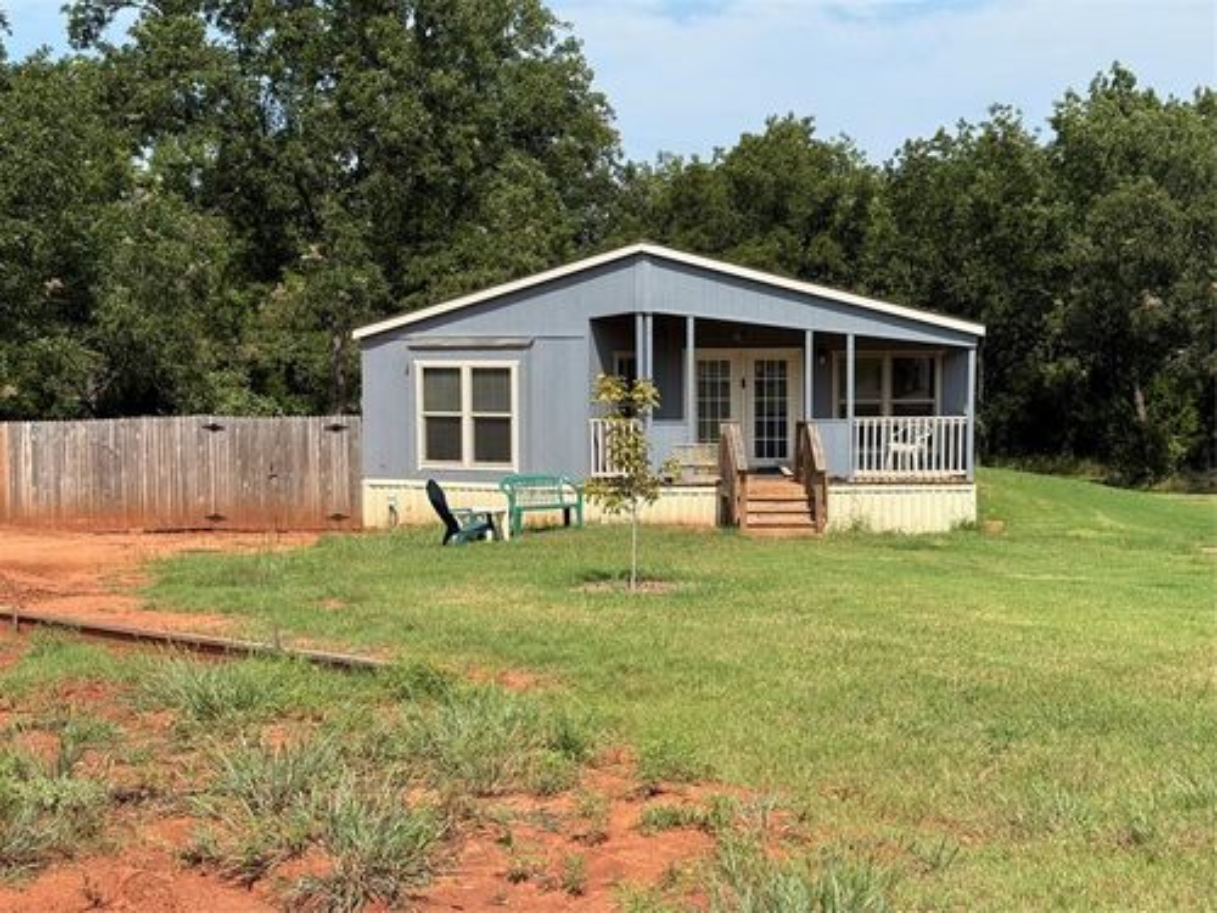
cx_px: 608
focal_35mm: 48
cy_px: 456
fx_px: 1688
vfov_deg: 30.3
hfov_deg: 39.7
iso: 80
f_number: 1.78
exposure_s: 1/4878
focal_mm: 6.76
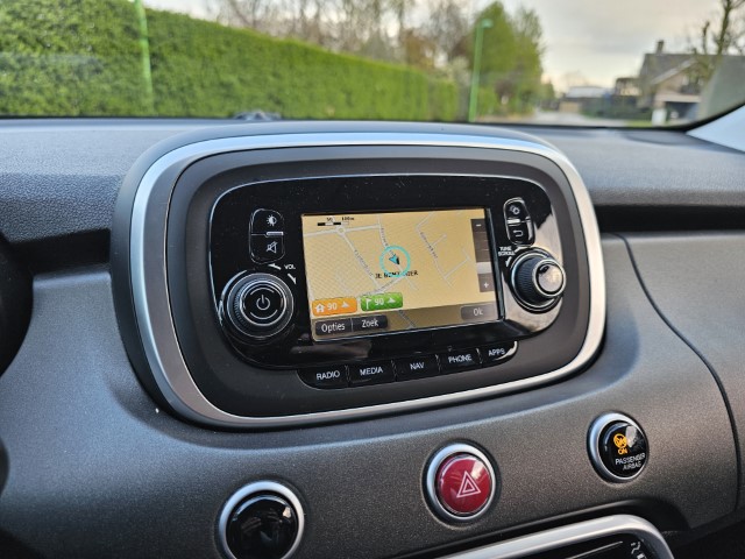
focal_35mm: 23
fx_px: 495
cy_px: 280
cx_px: 372
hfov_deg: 73.9
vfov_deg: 58.9
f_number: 1.7
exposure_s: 1/180
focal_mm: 6.3
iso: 64
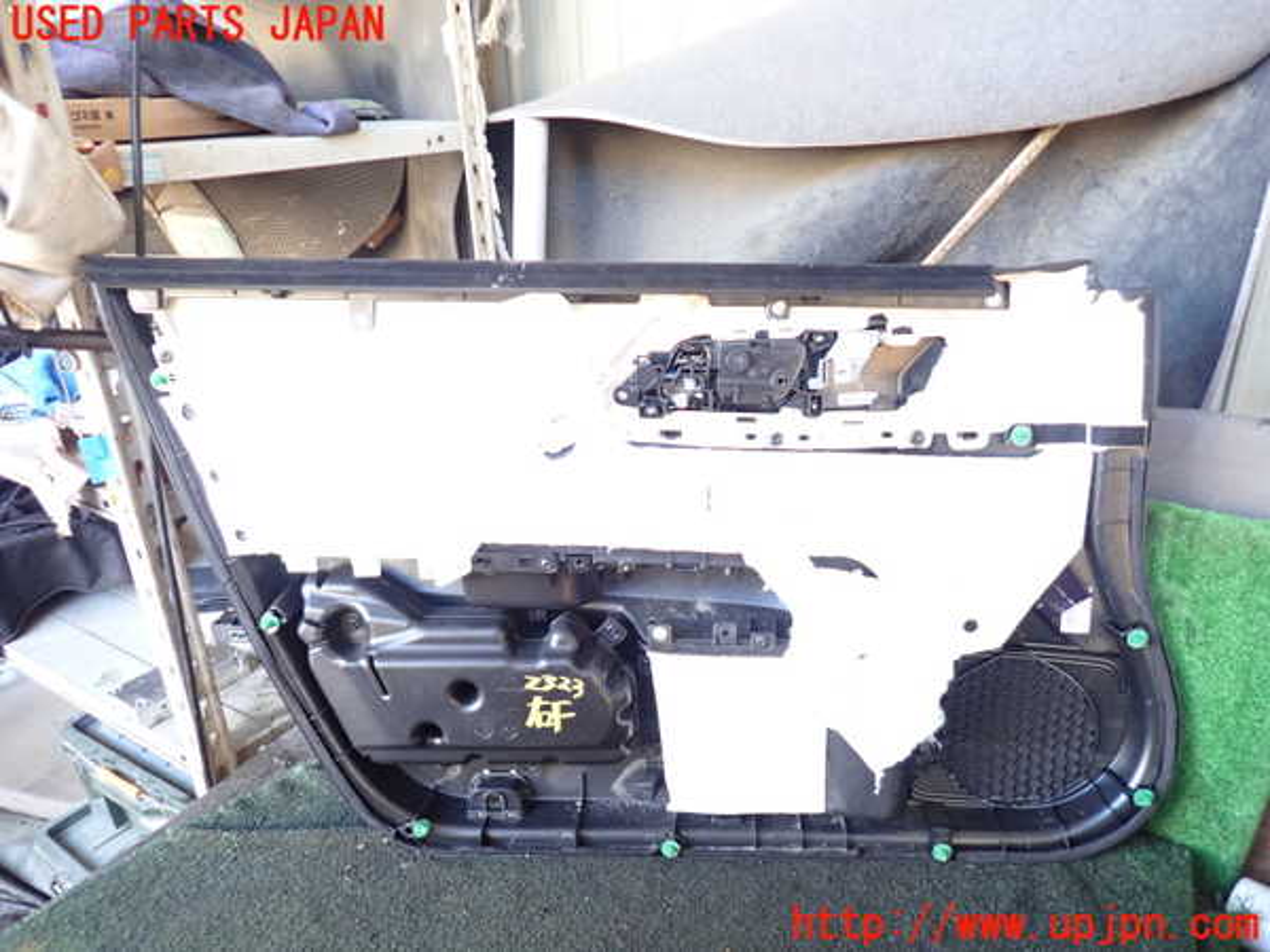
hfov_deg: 69.4
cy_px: 476
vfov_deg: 54.9
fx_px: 917
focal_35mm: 25
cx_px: 635
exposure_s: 1/30
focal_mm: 4.5
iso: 200
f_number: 2
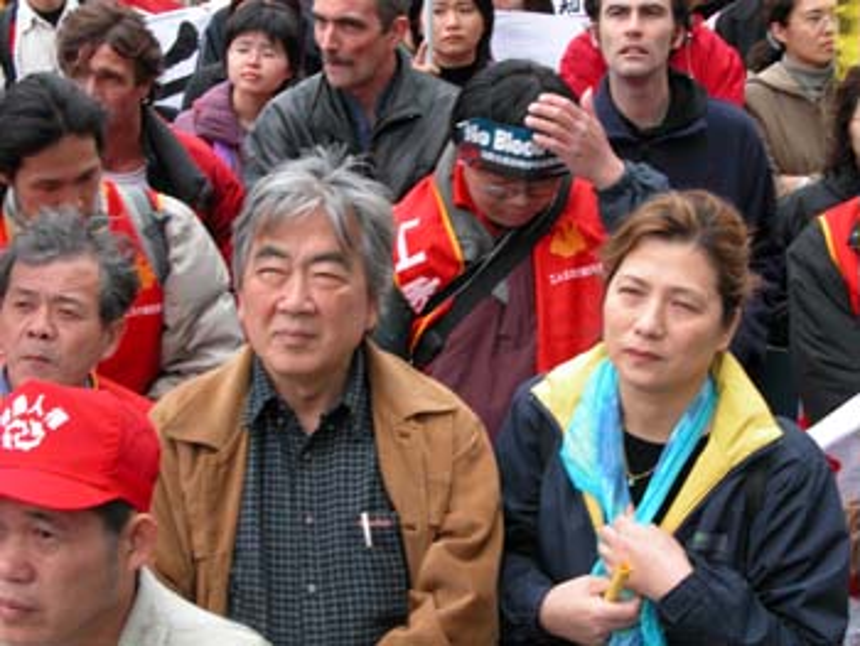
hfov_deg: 25.0
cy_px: 323
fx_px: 1939
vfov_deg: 18.9
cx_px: 430
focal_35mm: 78
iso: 100
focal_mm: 19.9
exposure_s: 1/36.6
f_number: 4.8
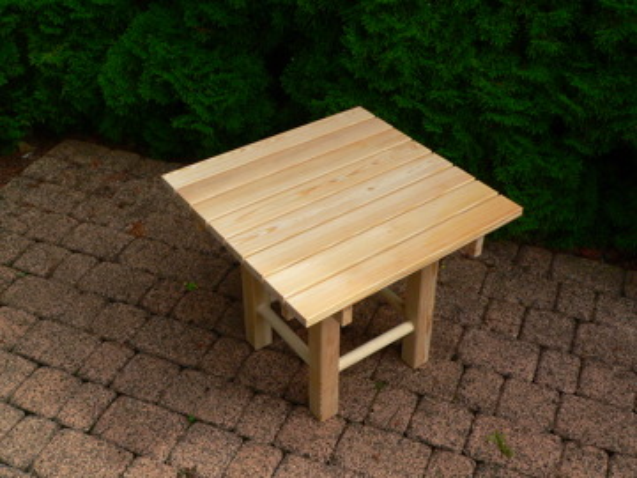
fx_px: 754
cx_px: 318
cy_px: 239
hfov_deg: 45.8
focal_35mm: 41
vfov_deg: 35.1
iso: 200
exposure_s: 1/640
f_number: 5.6
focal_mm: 6.8
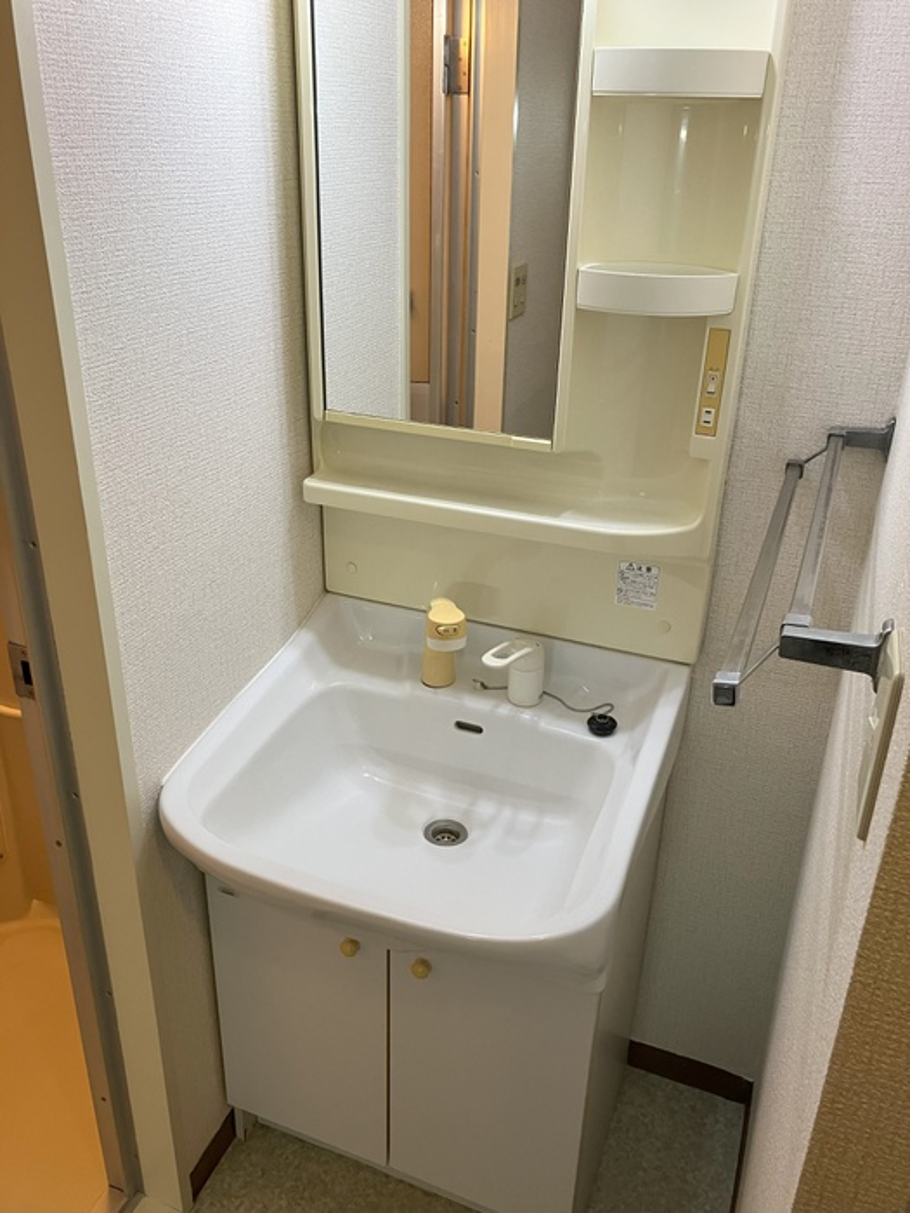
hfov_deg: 49.7
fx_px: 981
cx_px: 455
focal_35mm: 28
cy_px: 606
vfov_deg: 63.4
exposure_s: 1/50
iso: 100
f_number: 1.8
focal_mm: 3.99
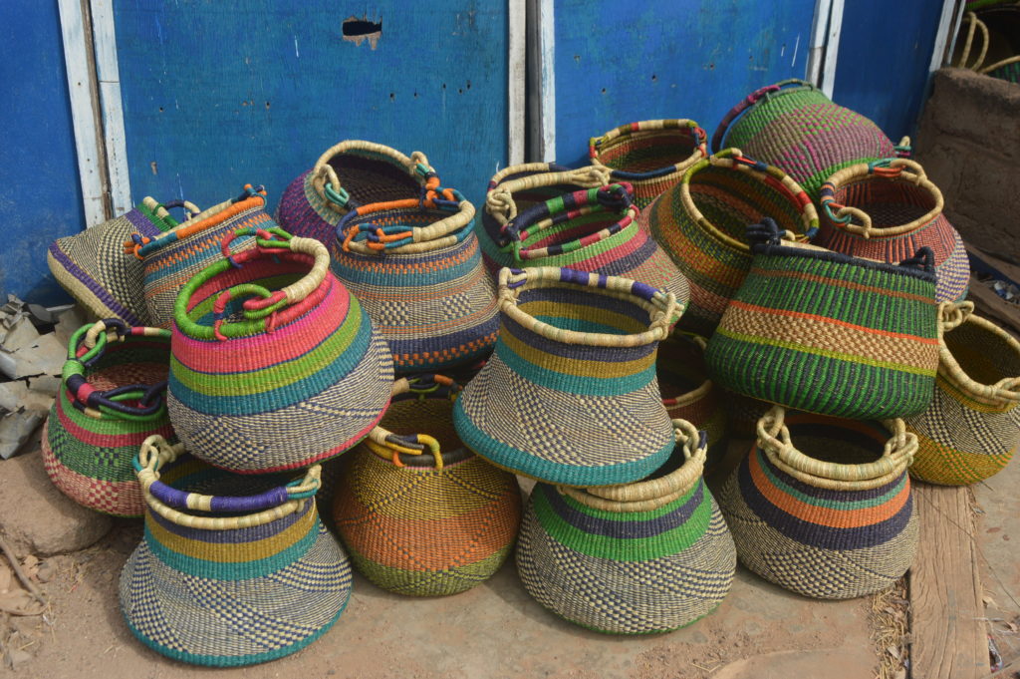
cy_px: 340
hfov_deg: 51.3
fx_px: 1062
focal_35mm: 38
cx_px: 510
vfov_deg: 35.4
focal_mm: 25
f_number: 8
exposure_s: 1/200
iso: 100
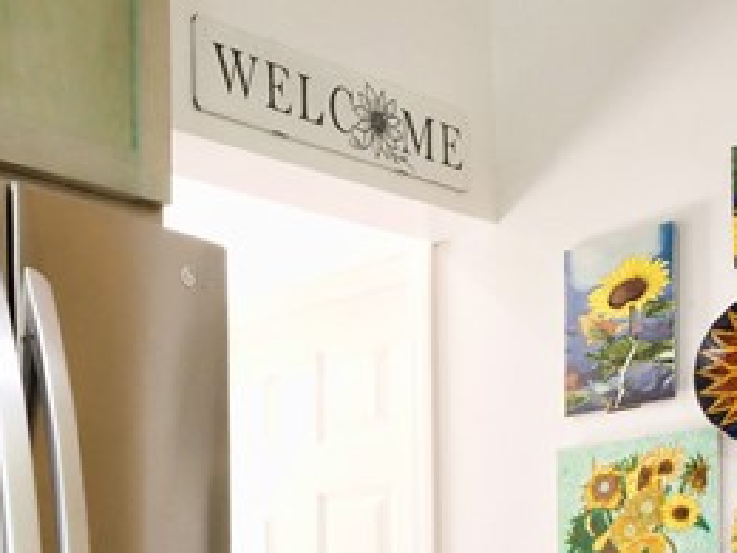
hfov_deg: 28.7
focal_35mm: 63
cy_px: 793
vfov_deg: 20.4
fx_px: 1341
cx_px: -4
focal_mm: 8
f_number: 8
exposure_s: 1/25
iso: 2000
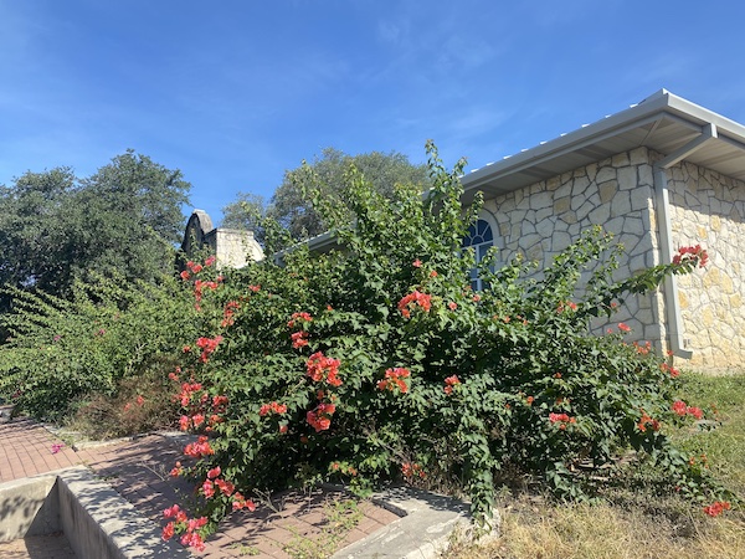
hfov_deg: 67.3
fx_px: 560
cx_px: 372
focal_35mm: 26
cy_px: 280
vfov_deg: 53.1
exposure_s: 1/1447
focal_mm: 4.25
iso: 32
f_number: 1.8
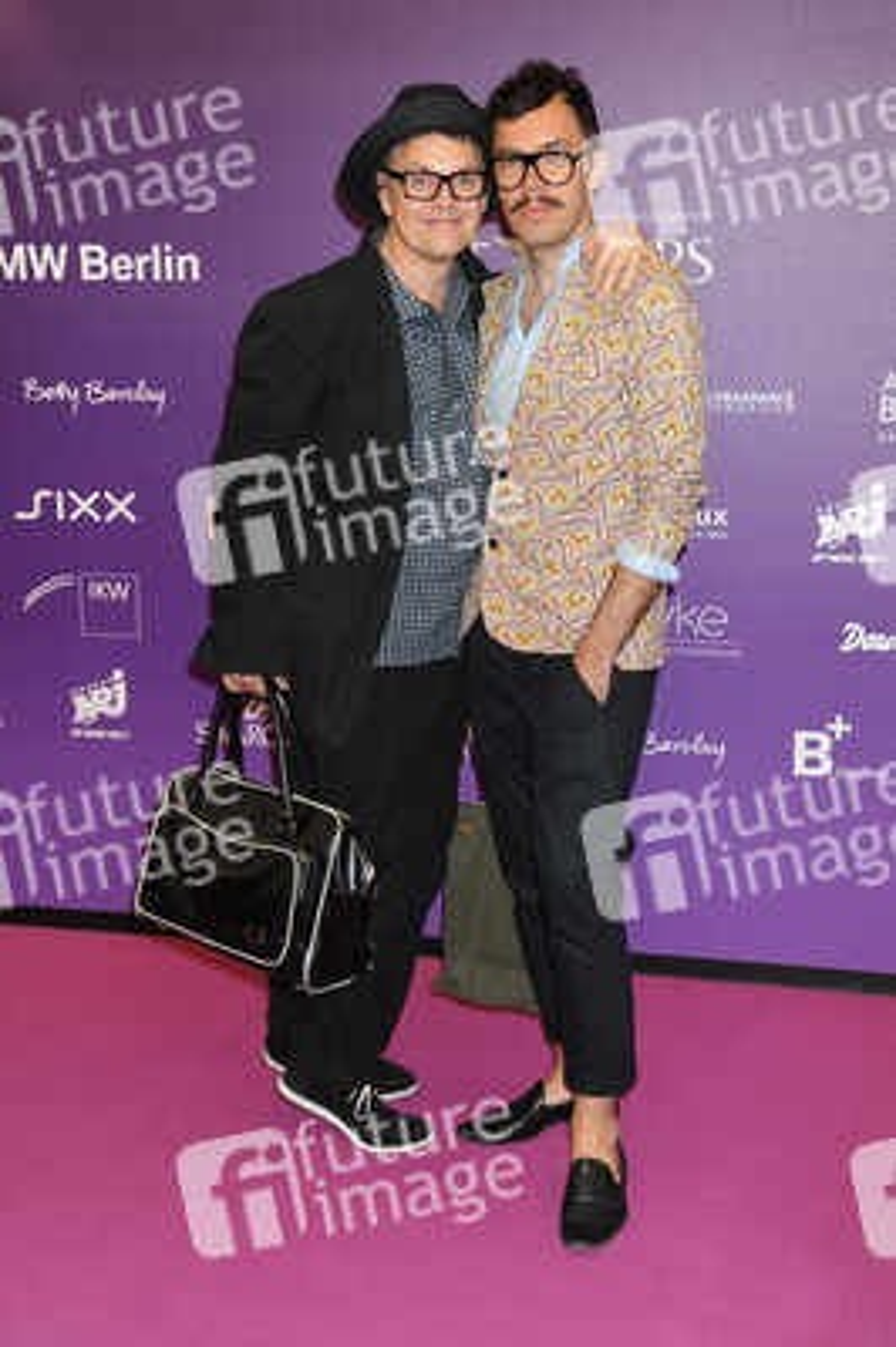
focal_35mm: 52
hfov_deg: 25.9
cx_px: 448
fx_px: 1945
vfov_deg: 38.2
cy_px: 674
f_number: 6.3
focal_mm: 52
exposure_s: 1/160
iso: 500
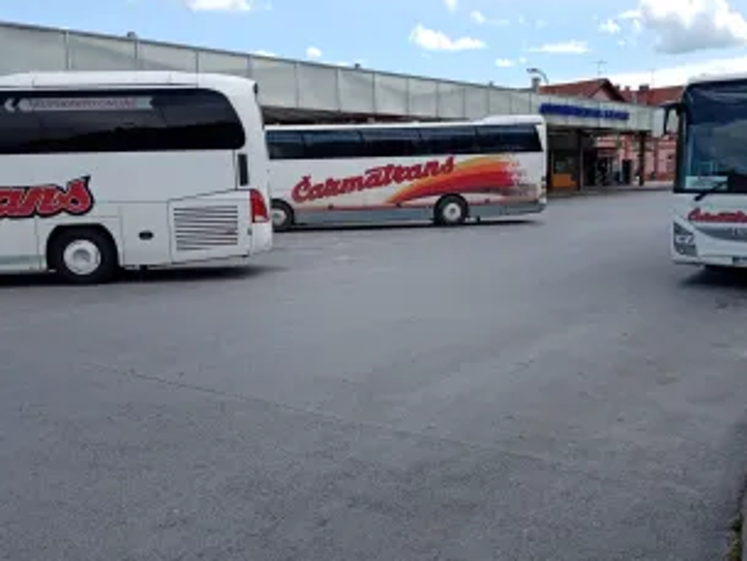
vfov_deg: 40.7
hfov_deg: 52.6
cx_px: 394
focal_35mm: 35
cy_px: 289
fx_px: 756
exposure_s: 1/1220
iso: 109
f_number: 1.8
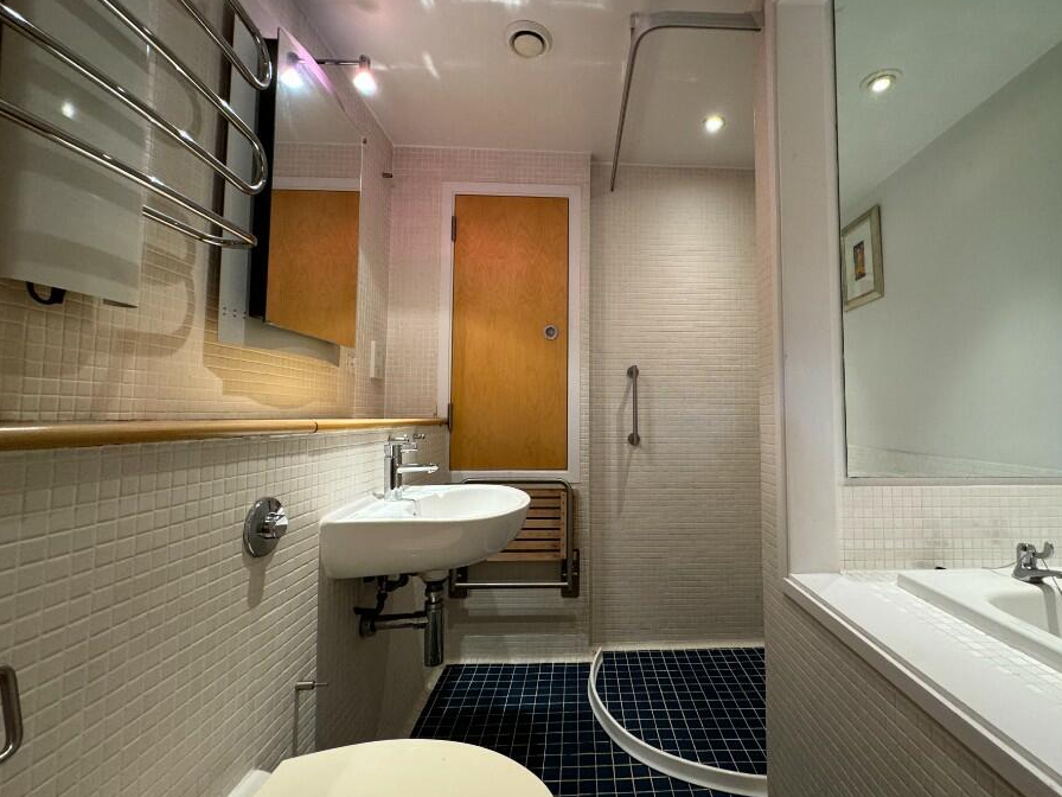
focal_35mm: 16
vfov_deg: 78.1
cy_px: 387
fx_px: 491
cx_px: 602
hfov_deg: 93.9
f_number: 2.2
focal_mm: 2.22
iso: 250
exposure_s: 1/50
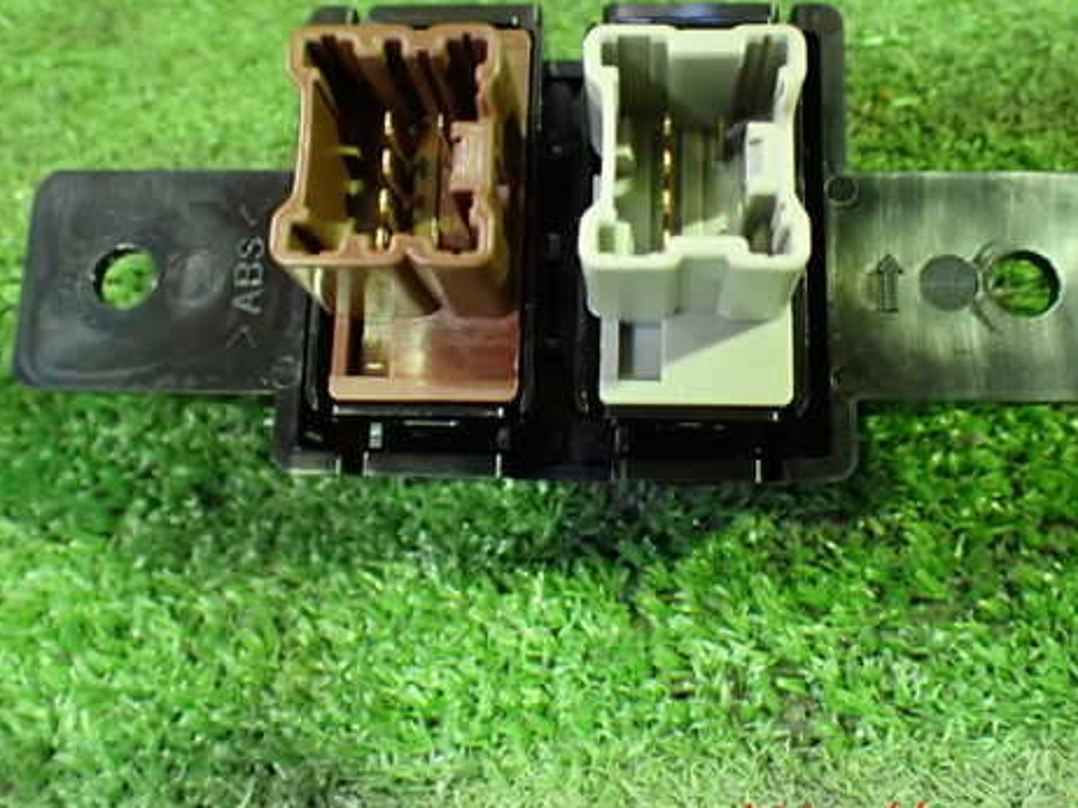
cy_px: 332
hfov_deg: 47.9
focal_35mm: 39
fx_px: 1214
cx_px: 572
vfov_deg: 36.7
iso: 800
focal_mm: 5.4
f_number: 2.3
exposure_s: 1/30
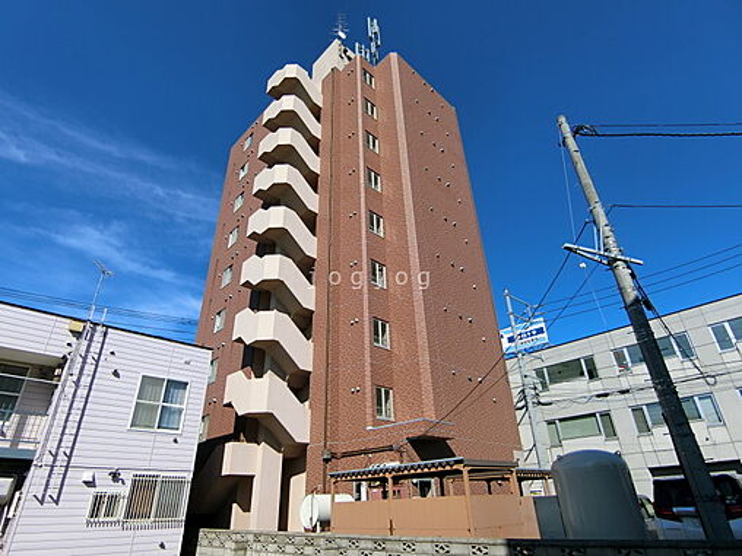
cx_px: 371
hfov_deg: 84.7
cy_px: 278
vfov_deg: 68.7
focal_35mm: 19
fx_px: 407
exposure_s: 1/400
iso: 80
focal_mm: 4.06
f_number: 6.9
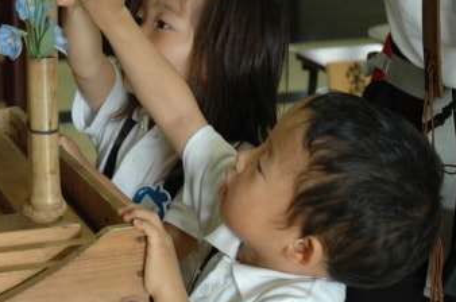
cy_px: 125
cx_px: 78
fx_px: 1365
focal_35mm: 108
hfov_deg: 18.7
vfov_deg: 12.6
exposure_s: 1/30
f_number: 4.2
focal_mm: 38
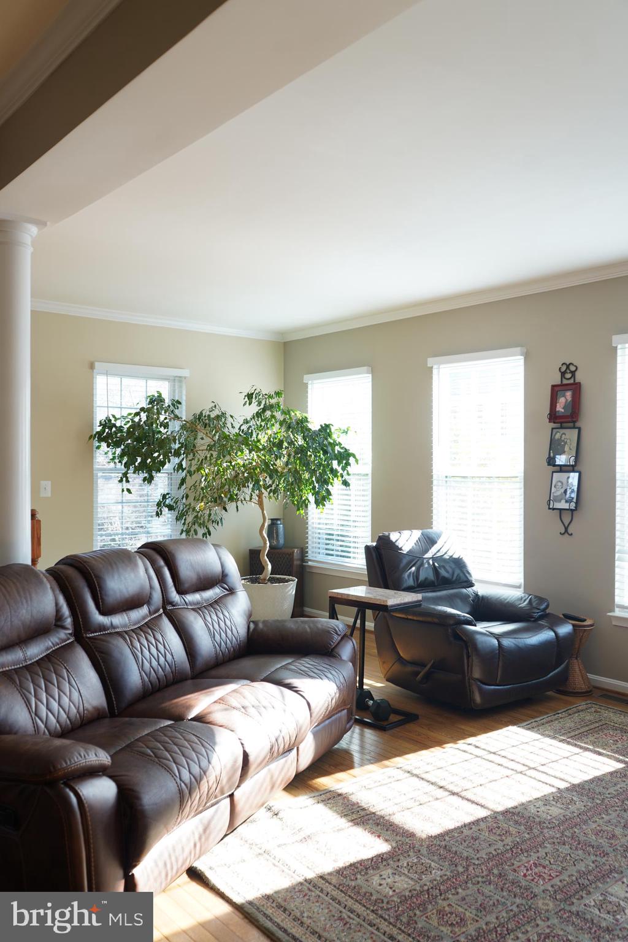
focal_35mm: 29
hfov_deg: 45.0
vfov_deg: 63.7
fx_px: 759
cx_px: 314
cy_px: 471
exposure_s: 1/30
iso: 125
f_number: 3.5
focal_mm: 29
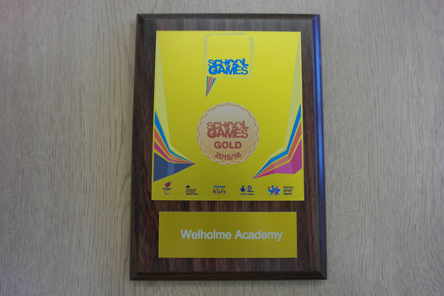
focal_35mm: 24
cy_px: 148
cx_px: 222
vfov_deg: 53.1
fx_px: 296
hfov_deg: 73.7
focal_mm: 16
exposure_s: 1/60
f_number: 3.5
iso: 400
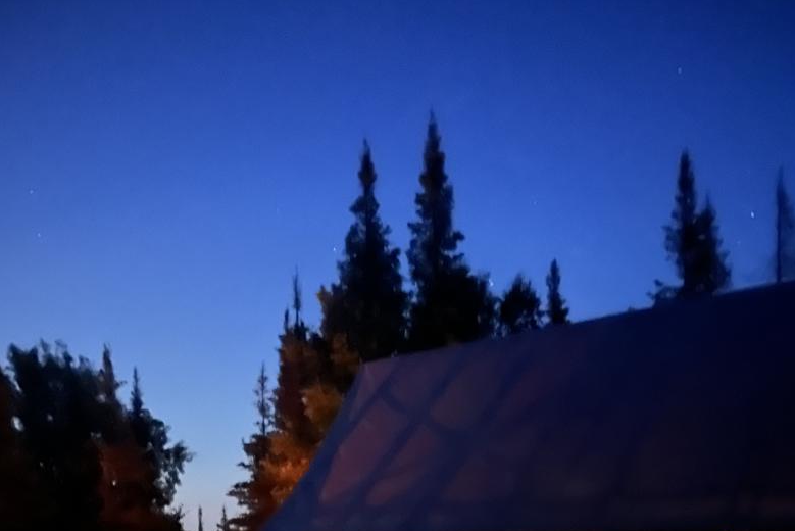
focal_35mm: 37
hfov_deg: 51.9
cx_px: 391
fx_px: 817
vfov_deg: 32.8
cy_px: 542
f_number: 1.5
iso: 4000
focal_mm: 5.7
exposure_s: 1
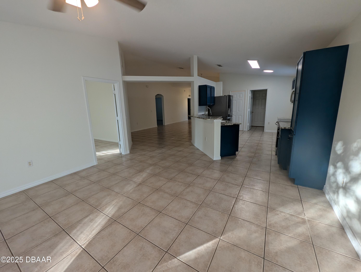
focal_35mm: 13
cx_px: 180
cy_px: 136
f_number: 2.2
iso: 54
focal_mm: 1.95
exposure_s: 1/120
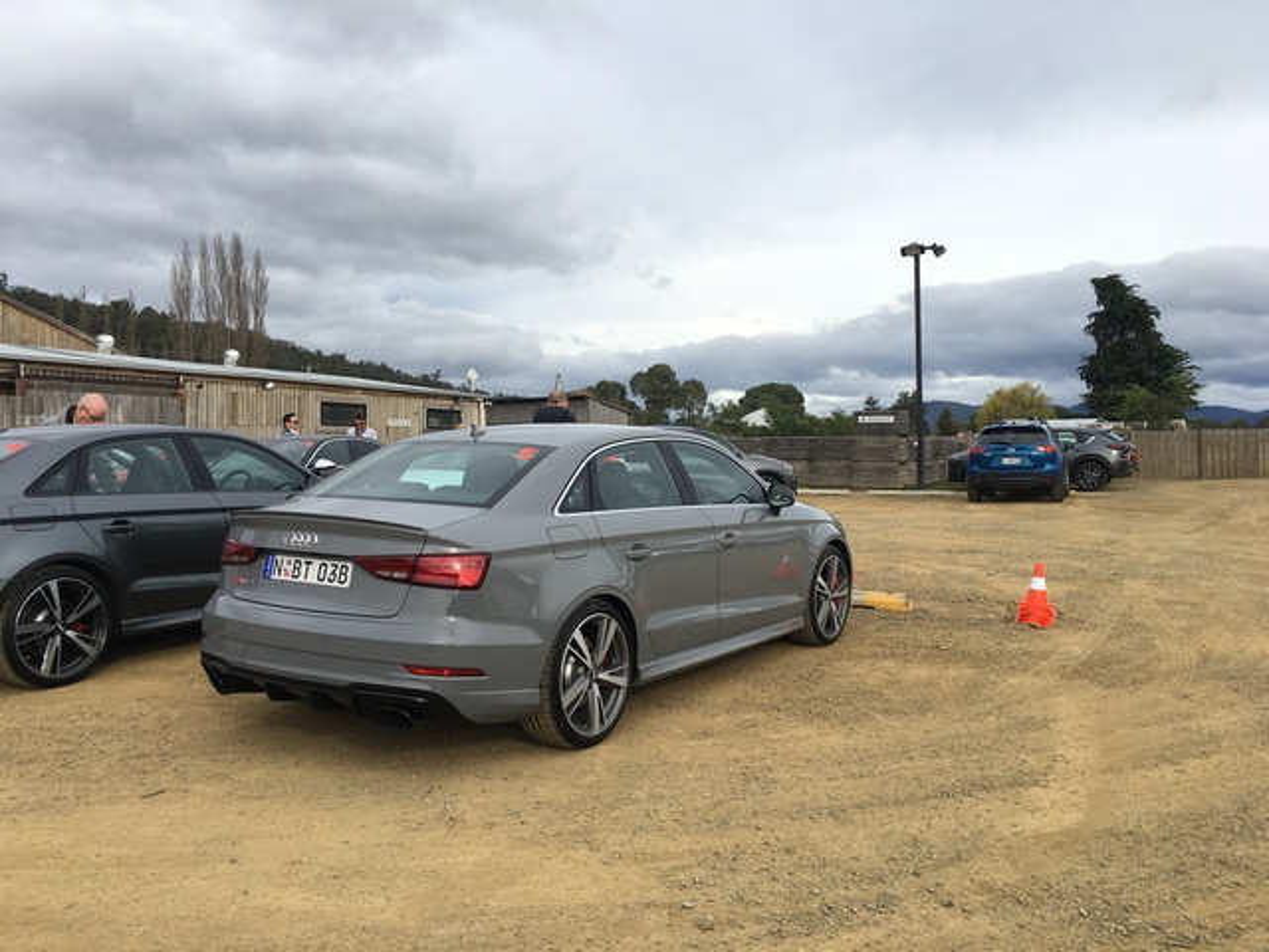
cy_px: 476
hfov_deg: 61.7
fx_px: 1063
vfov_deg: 48.2
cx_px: 634
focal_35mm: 29
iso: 25
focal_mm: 4.15
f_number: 2.2
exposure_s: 1/538
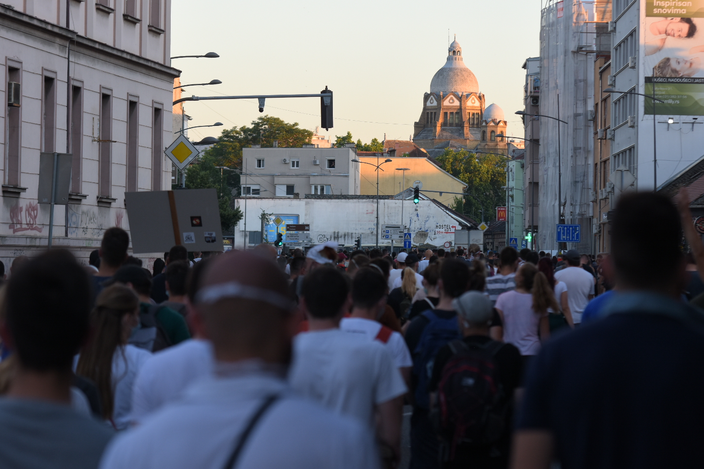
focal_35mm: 150
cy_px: 234
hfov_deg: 13.7
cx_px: 352
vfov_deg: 9.1
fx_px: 2933
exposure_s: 1/320
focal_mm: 100
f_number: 4
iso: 320
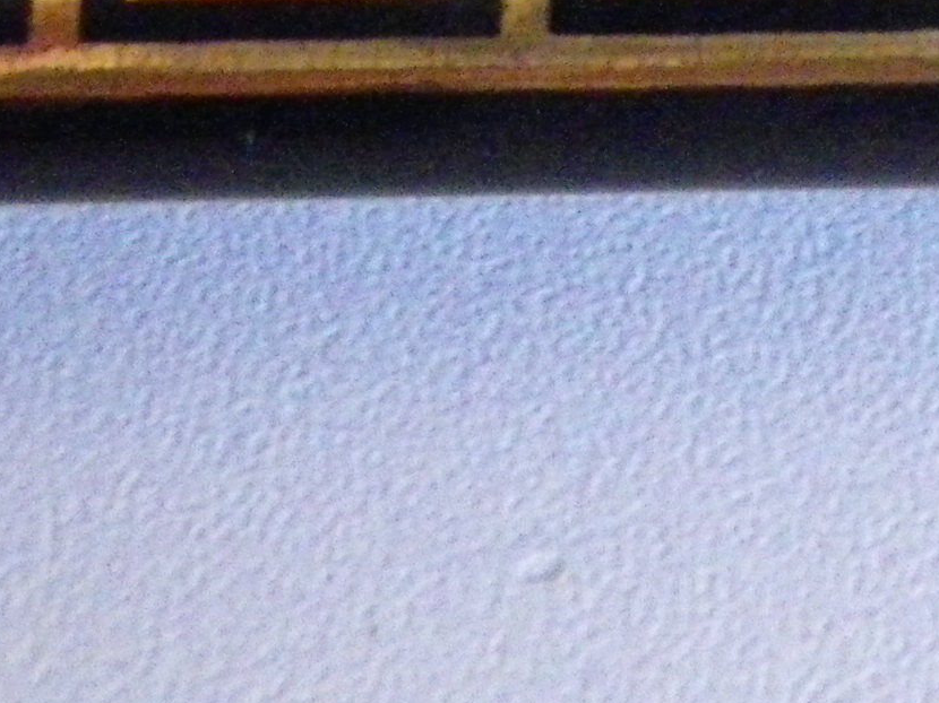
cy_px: -825
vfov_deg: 10.0
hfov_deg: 14.4
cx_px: 953
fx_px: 3661
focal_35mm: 135
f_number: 2.6
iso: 800
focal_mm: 4.9
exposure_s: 1/40
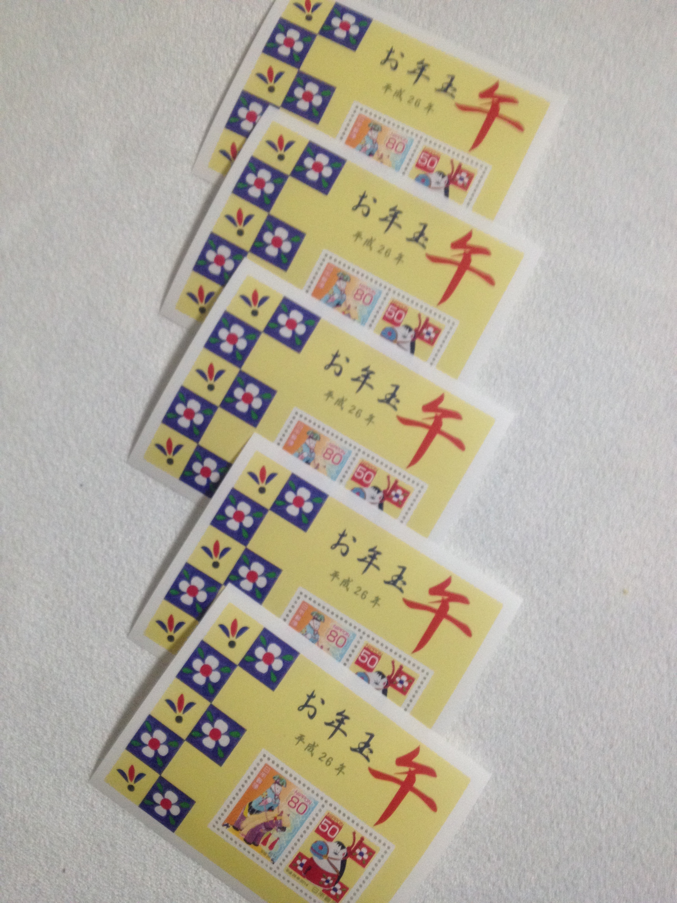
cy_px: 452
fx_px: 913
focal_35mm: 35
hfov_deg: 40.7
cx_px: 338
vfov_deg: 52.6
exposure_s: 1/20
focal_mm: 4.28
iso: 160
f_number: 2.4
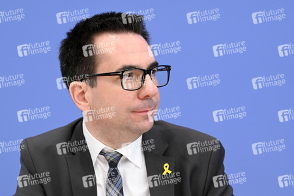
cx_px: 147
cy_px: 98
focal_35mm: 140
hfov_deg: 14.7
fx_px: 1142
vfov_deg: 9.8
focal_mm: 140
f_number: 5.6
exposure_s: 1/640
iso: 4000
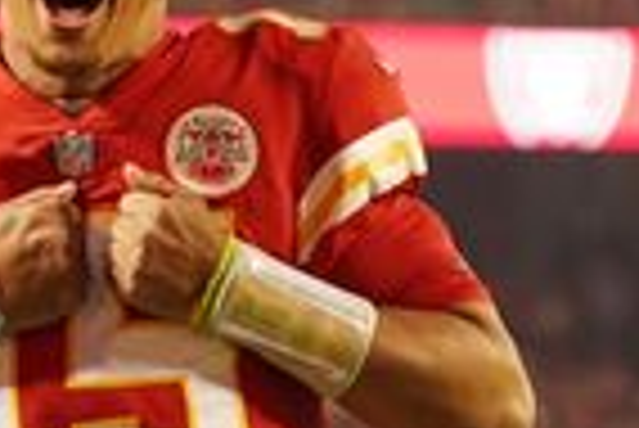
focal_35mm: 281
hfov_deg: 7.3
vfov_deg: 4.9
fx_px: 4993
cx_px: 81
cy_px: 268
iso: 1600
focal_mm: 100
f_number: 2.8
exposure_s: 1/1250
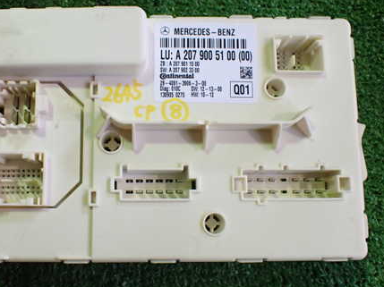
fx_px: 466
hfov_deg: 44.5
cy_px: 141
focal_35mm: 42
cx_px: 149
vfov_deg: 34.3
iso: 500
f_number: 2.3
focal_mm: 5.4
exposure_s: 1/125
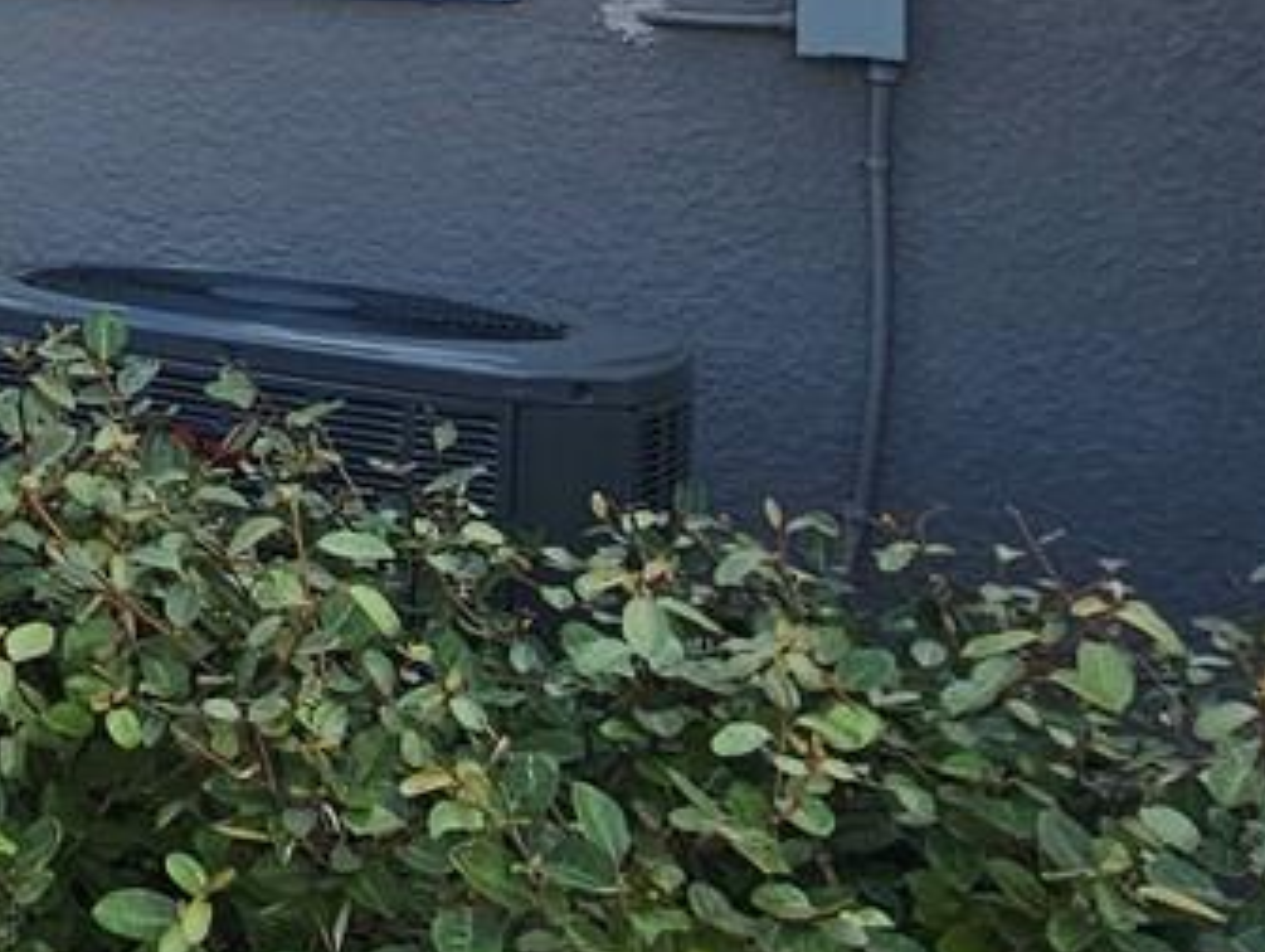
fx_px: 2268
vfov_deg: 22.2
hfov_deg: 24.0
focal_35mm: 62
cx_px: -676
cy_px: -125
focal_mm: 2.2
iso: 50
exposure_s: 1/2271
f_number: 2.2
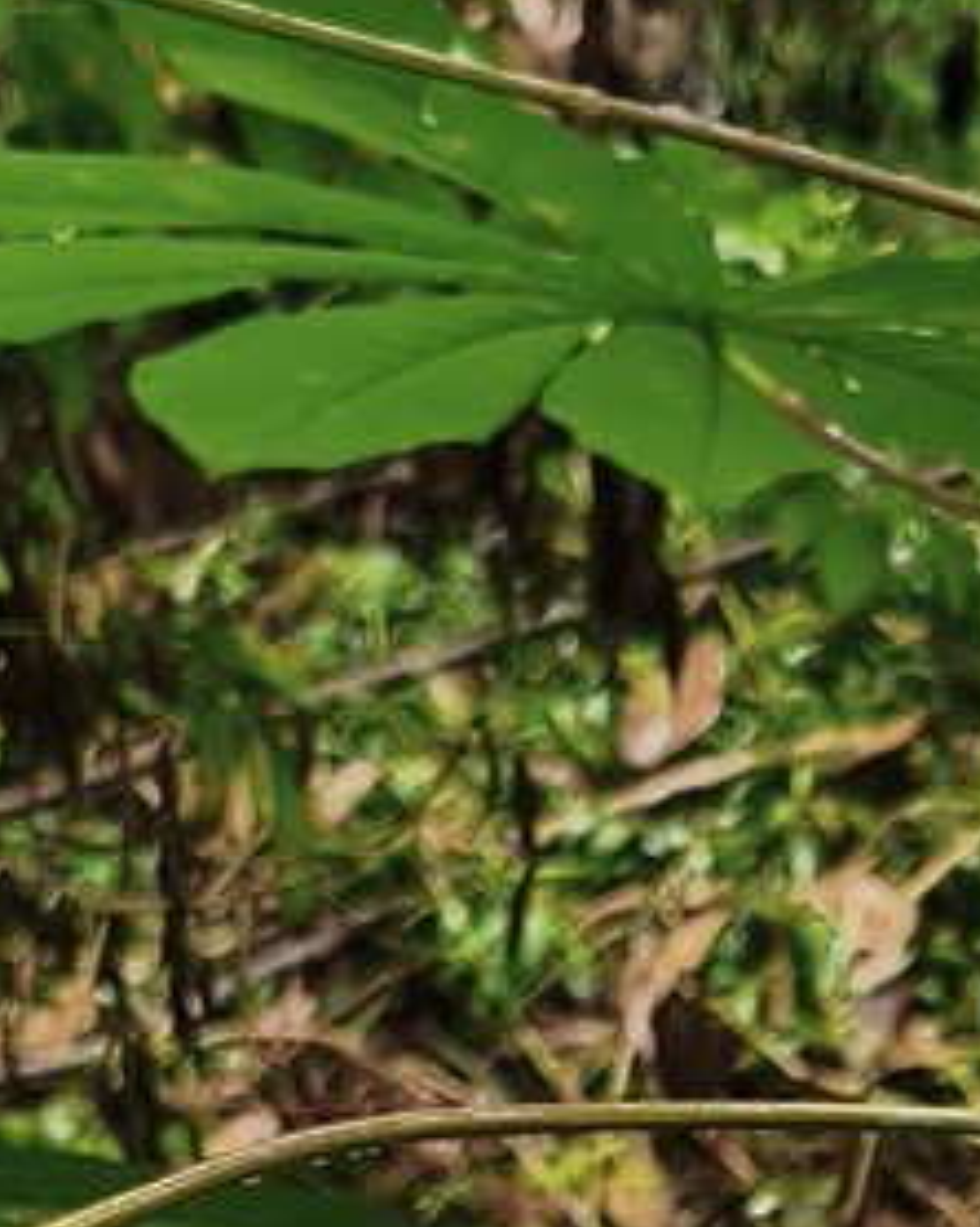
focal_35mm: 146
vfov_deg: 12.8
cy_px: 1598
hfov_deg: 10.4
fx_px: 5299
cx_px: 1143
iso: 100
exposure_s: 1/99.8
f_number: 1.5
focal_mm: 4.94
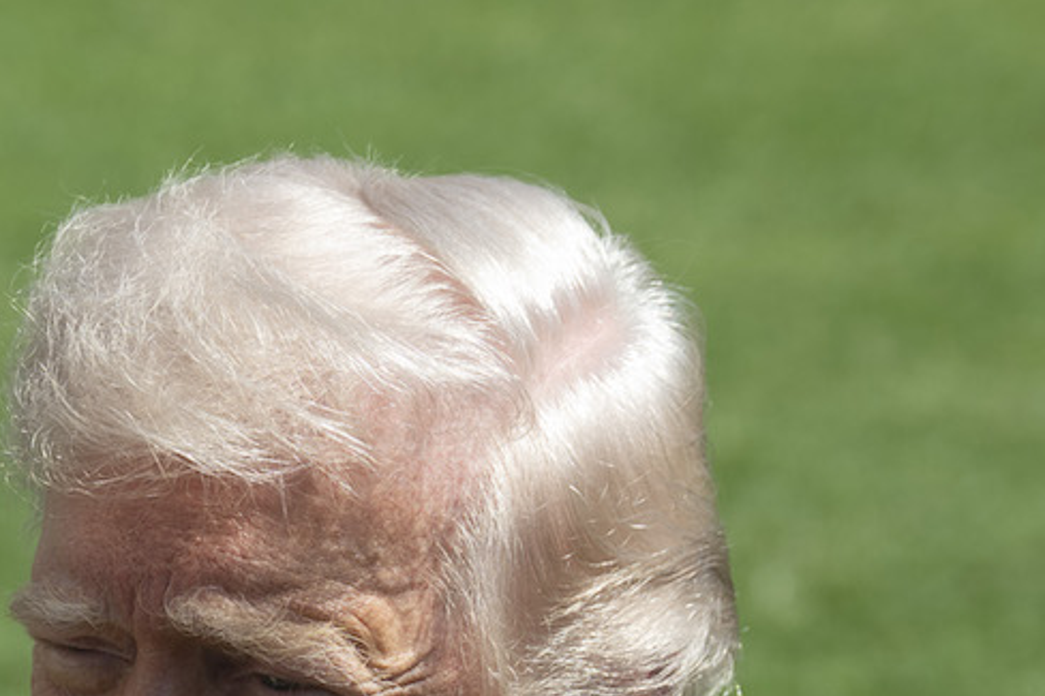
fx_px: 7486
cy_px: 802
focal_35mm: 258
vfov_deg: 5.3
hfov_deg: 8.0
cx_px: 188
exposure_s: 1/800
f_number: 4
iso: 100
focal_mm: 70
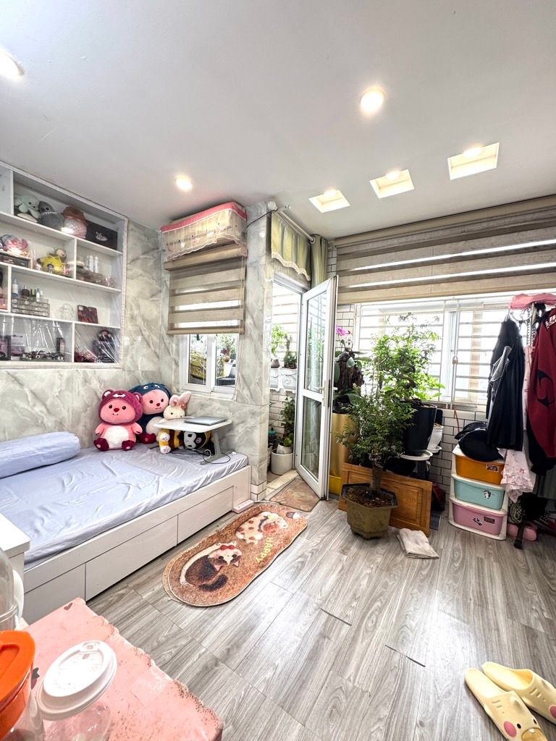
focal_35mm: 14
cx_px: 278
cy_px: 370
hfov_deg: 85.7
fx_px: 300
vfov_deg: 102.1
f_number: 2.2
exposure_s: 1/99
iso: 160
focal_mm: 2.22
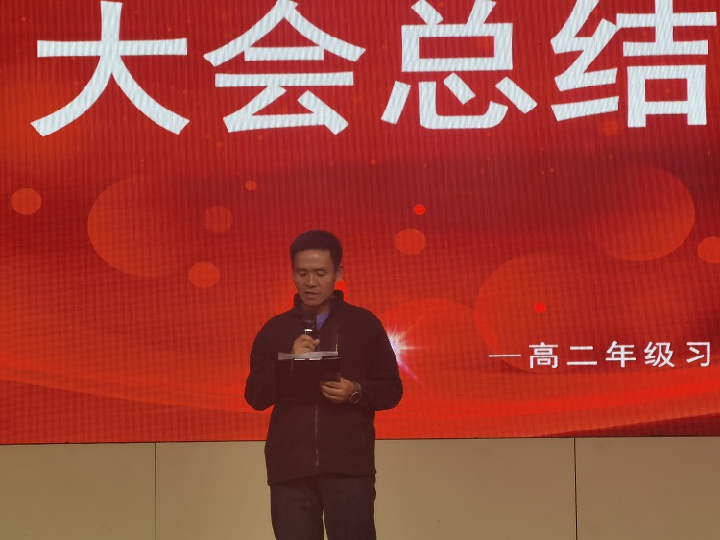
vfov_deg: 10.7
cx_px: 360
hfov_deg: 14.2
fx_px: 2890
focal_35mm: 139
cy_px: 270
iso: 80
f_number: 3.4
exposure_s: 1/50
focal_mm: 14.46
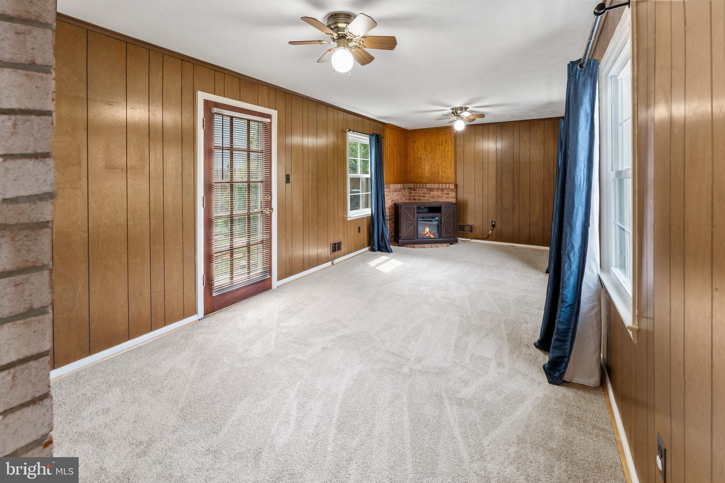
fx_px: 302
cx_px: 362
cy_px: 242
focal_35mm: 15
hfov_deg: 100.4
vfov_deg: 77.3
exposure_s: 1/4
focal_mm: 15
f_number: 8
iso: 200
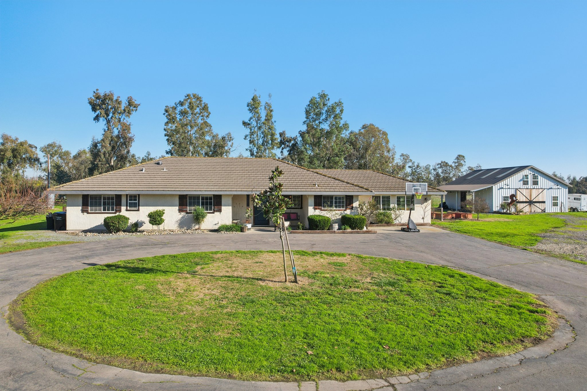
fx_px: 359
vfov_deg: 57.2
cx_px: 294
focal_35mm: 22
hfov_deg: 78.6
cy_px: 196
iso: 100
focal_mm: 8.4
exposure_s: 1/1000
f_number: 2.8
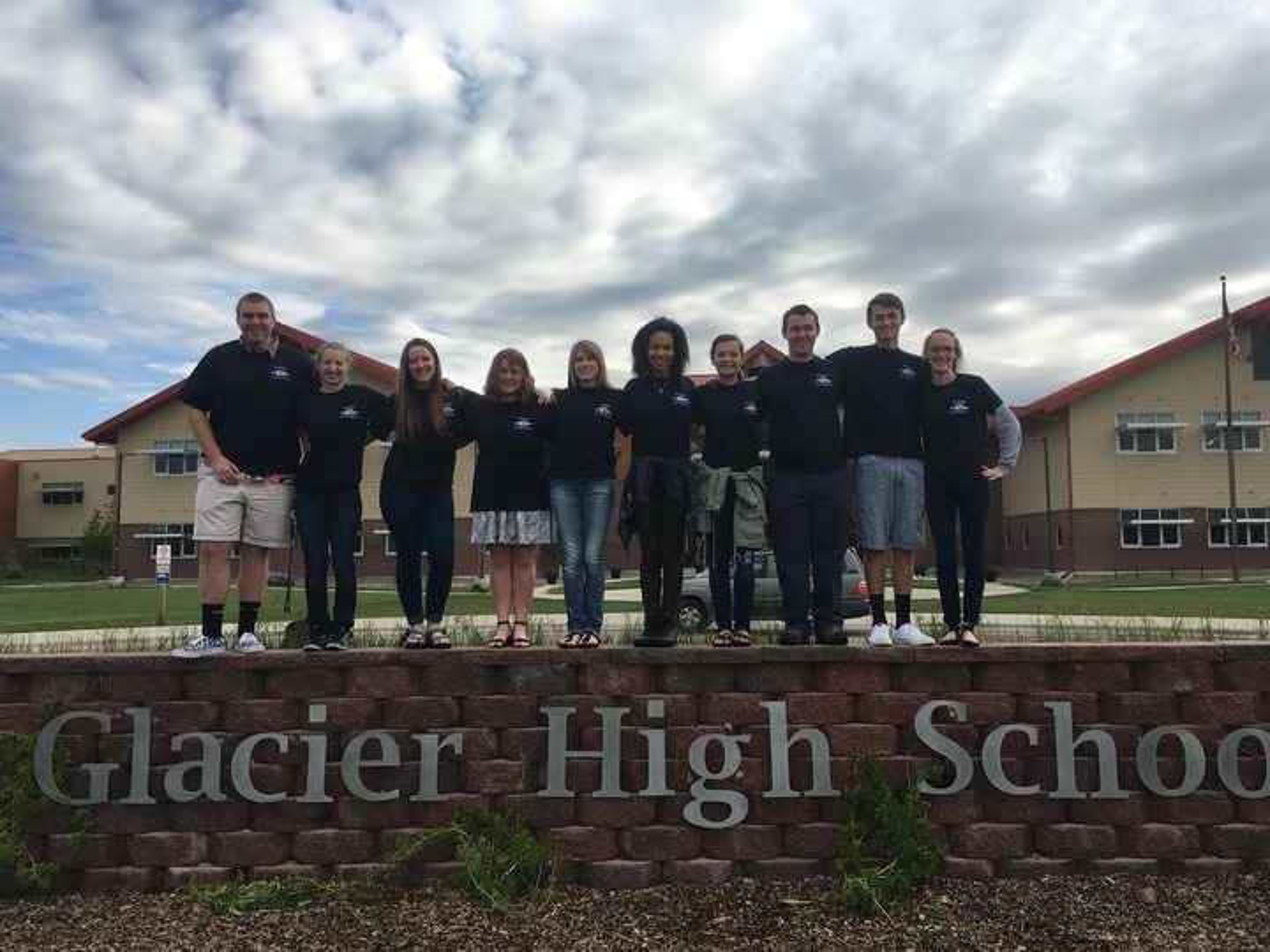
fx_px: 1064
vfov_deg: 48.2
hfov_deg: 61.7
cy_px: 476
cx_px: 635
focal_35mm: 29
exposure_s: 1/1083
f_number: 2.2
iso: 25
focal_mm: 4.15
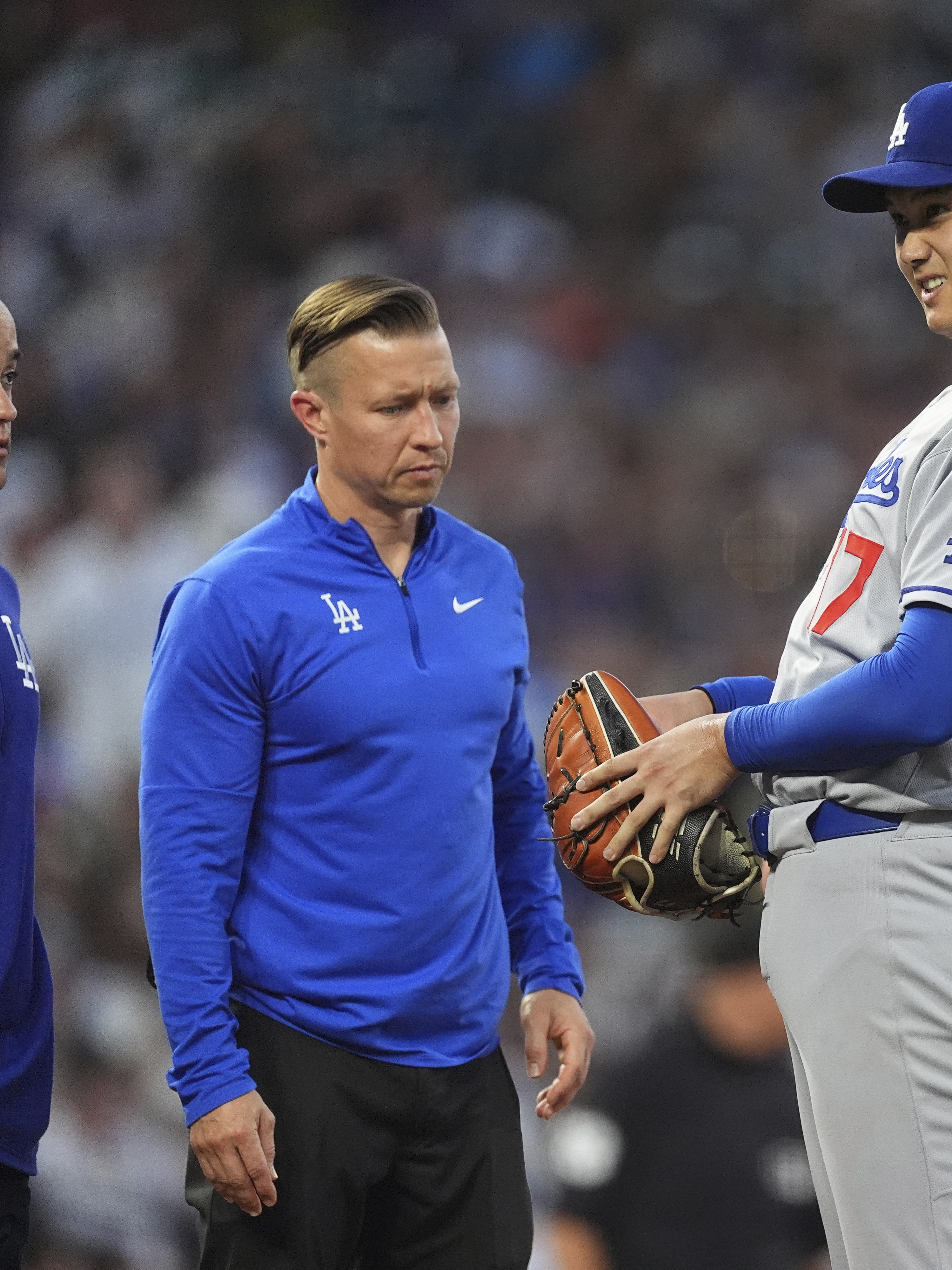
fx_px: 31754
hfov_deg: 1.7
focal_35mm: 866
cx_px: 832
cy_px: 635
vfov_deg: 2.3
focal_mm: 600
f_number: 4
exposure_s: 1/1600
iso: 4000
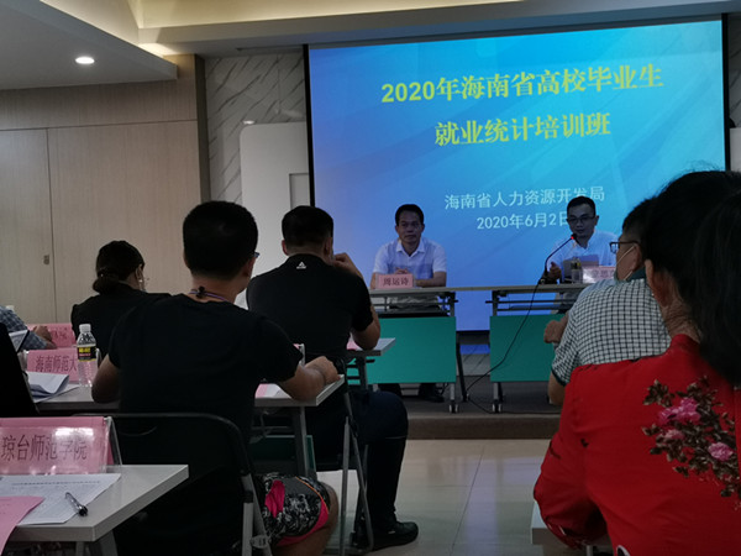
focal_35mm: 50
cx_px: 370
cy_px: 278
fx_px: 1070
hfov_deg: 38.2
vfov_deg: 29.1
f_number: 1.8
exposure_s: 1/100
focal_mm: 4.75
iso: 160
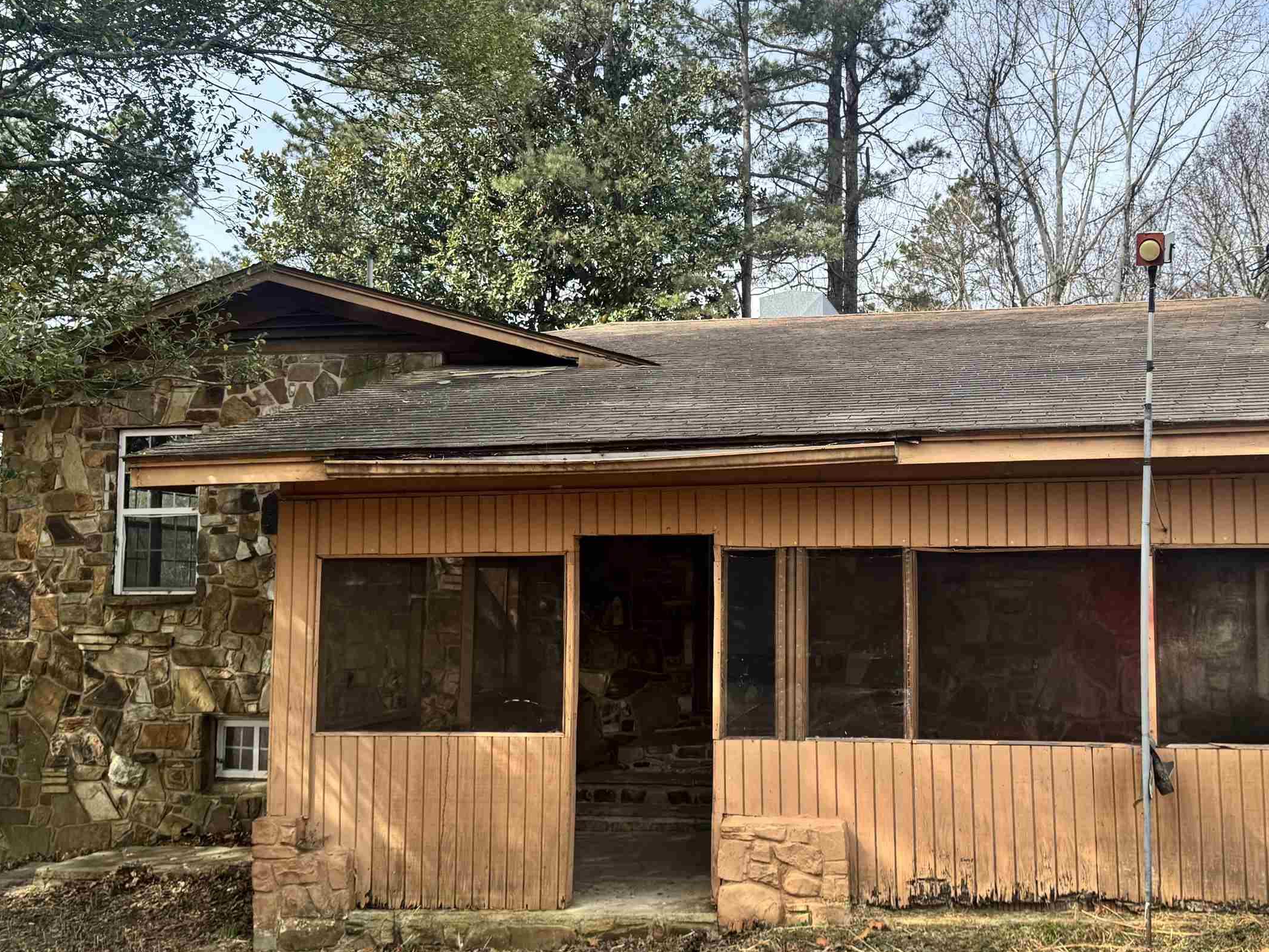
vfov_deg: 40.7
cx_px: 758
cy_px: 485
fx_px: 1283
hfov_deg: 52.3
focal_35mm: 35
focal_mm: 6.76
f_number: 1.78
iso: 80
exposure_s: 1/1238
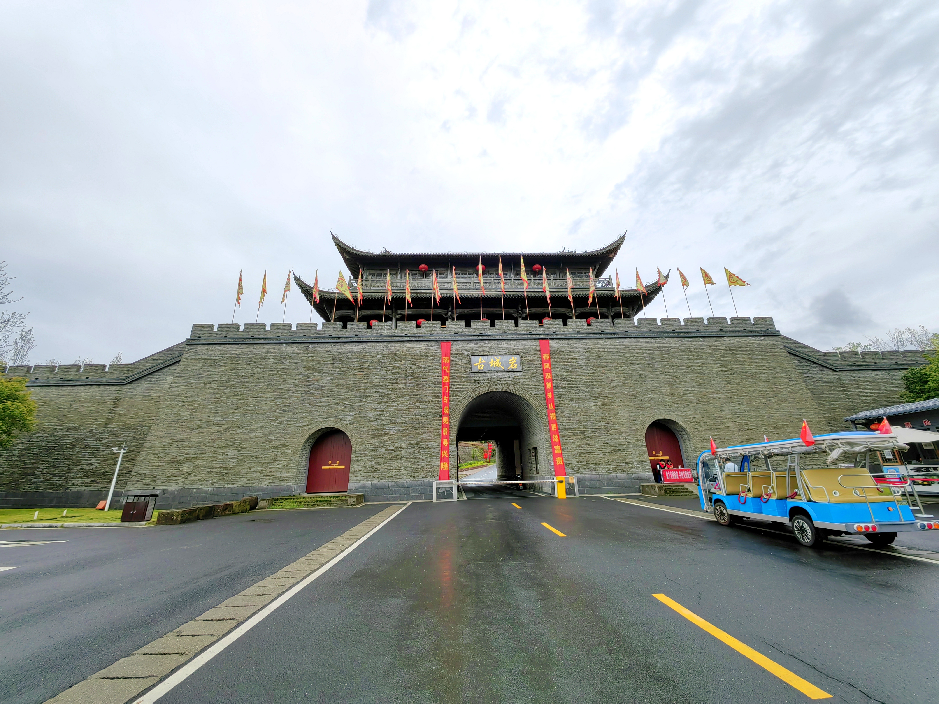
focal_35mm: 13
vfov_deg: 89.9
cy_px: 352
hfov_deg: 106.2
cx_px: 470
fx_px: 353
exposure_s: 1/912
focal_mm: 1.76
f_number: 2.2
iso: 50
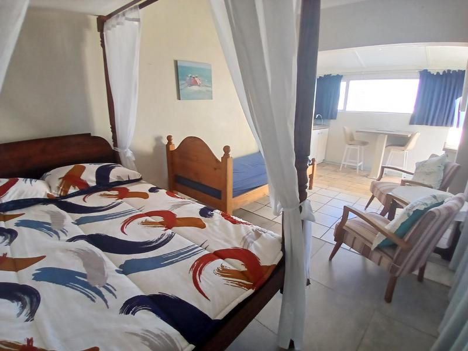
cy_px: 176
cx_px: 234
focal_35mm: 17
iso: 100
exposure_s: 1/33.3
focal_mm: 1.4
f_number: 2.2
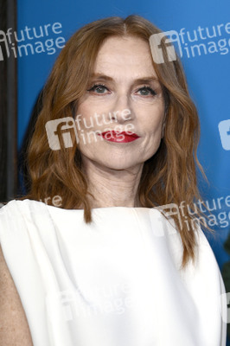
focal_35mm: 150
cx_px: 115
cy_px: 173
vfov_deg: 13.7
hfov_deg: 9.1
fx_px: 1440
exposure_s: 1/250
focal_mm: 150
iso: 1250
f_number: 5.6
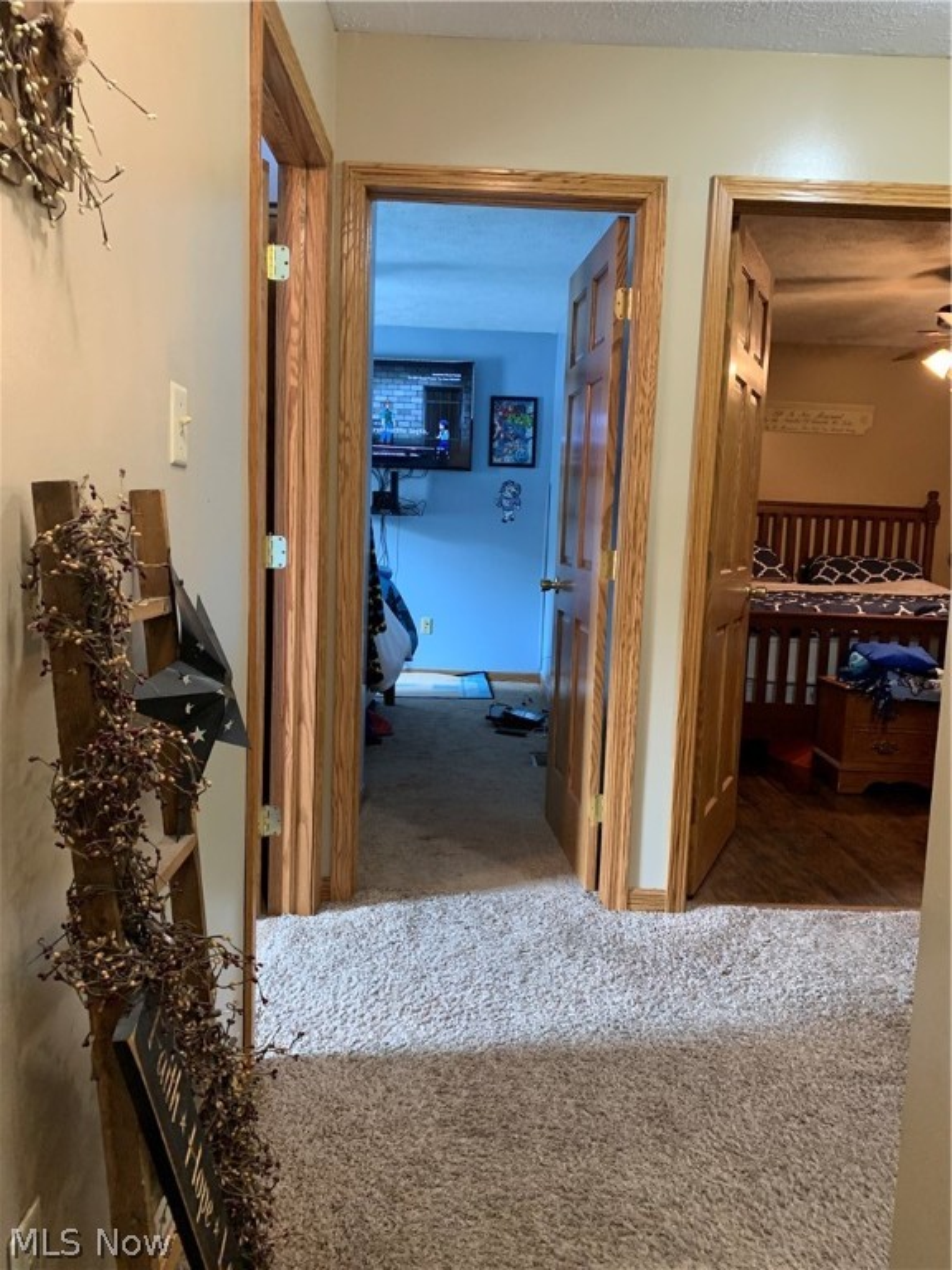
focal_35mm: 26
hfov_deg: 53.1
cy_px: 635
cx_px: 476
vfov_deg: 67.3
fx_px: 953
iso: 320
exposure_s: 1/40
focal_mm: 4.25
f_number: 1.8
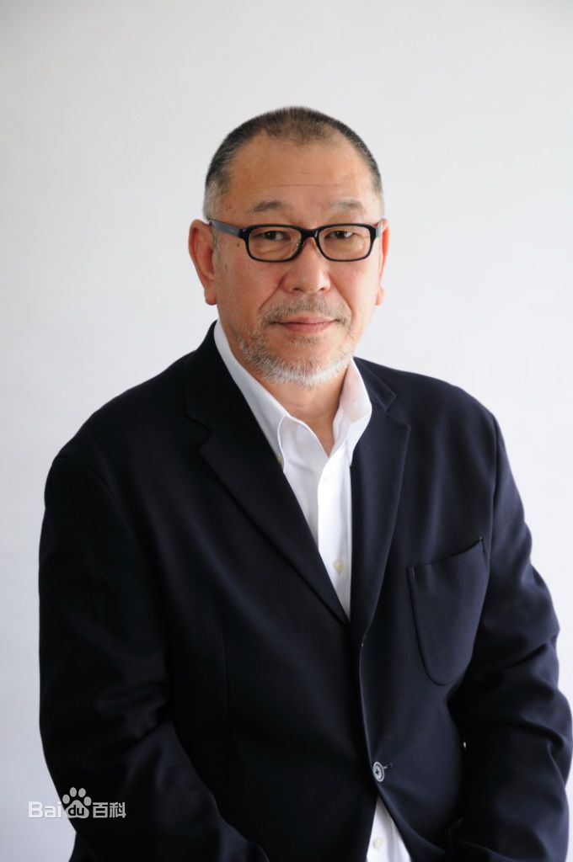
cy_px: 431
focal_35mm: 105
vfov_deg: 19.5
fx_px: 2513
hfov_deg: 13.0
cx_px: 286
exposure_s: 1/20
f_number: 6.3
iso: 500
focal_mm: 70
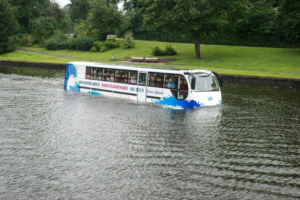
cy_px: 100
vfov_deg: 22.6
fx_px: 500
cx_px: 150
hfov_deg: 33.4
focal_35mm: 60
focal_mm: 60
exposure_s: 1/200
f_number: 7.1
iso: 100
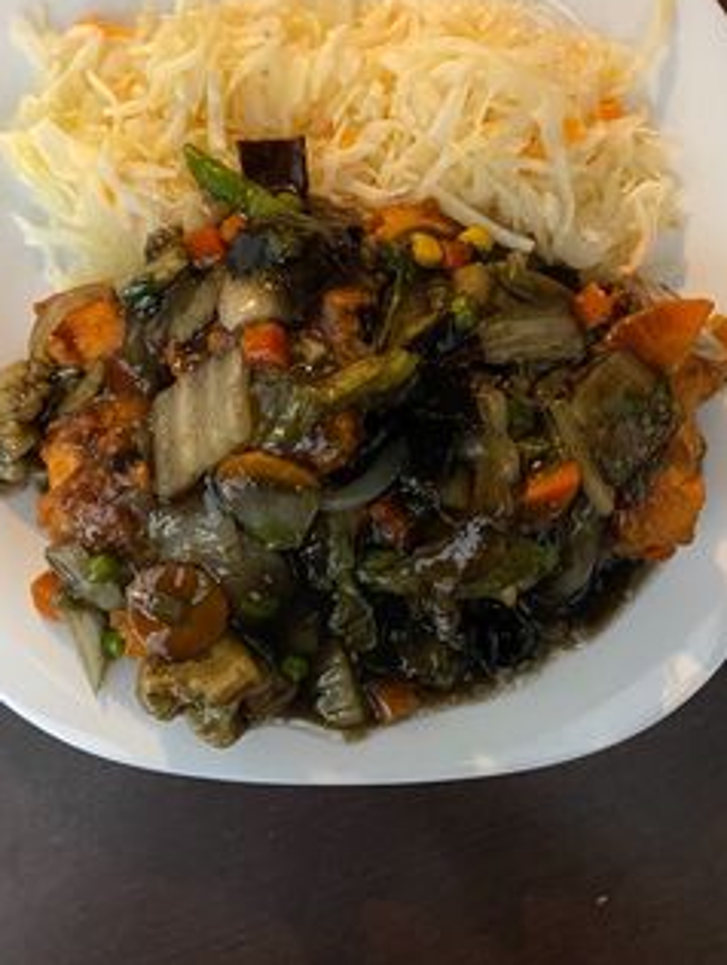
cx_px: 342
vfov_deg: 51.7
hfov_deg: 40.8
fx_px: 977
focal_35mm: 35
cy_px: 330
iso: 500
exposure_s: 1/25
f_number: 1.8
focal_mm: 4.25
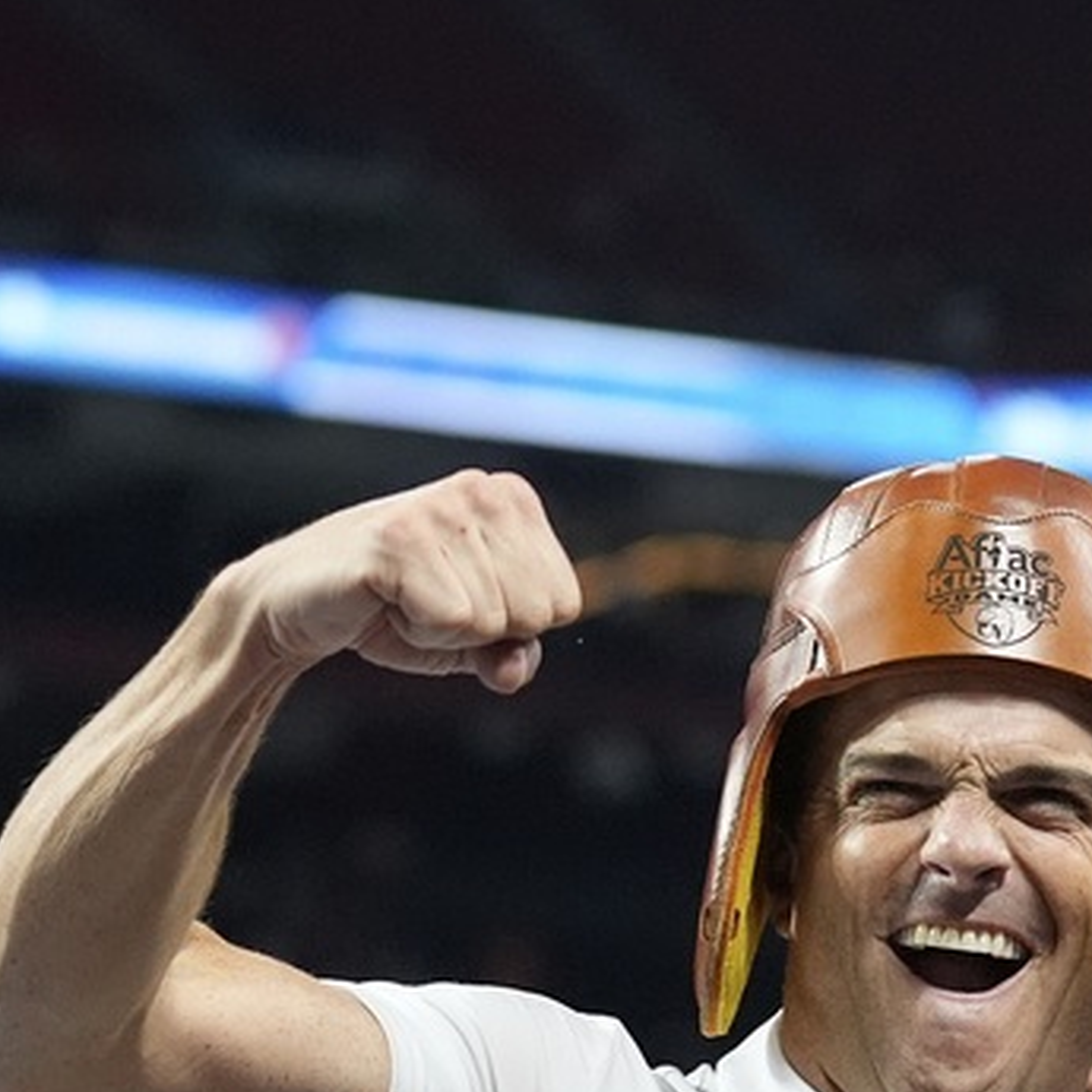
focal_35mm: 265
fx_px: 9458
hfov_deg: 6.6
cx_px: 988
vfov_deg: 6.6
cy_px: 802
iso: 3200
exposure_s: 1/2500
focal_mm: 70
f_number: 2.8
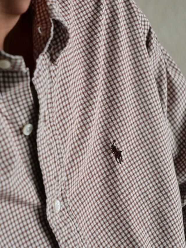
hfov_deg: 14.2
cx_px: 93
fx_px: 745
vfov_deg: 18.9
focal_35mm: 104
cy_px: 124
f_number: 4
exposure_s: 1/125
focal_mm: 52
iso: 1250
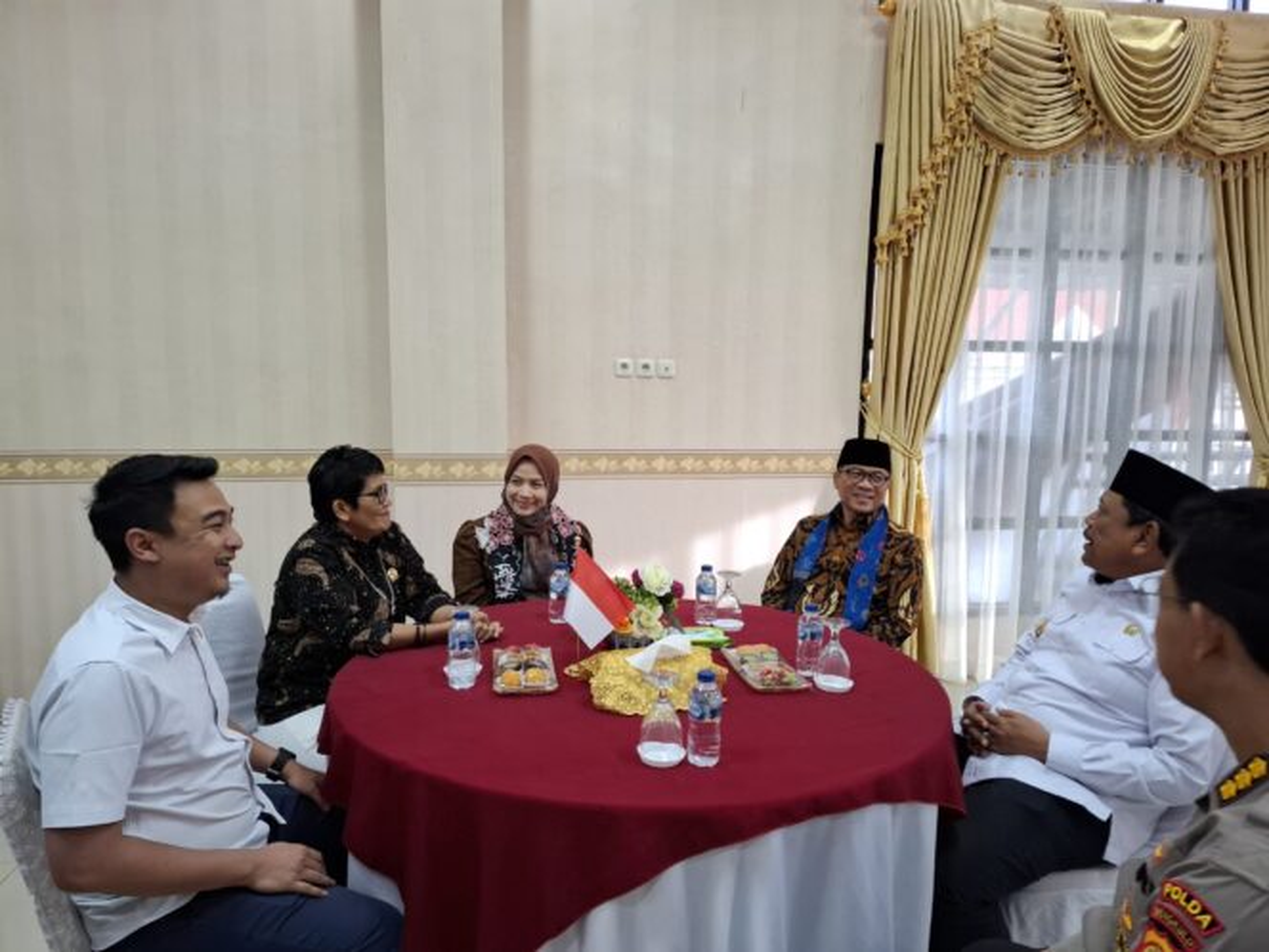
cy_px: 476
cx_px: 634
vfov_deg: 58.9
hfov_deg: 73.9
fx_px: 843
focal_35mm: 23
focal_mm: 5.54
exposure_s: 1/33
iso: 250
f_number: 1.8
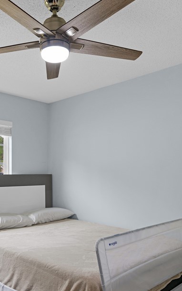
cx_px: 53
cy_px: 164
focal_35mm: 30
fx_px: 237
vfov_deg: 62.8
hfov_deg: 41.1
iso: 250
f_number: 7.1
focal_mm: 11
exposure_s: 1/20
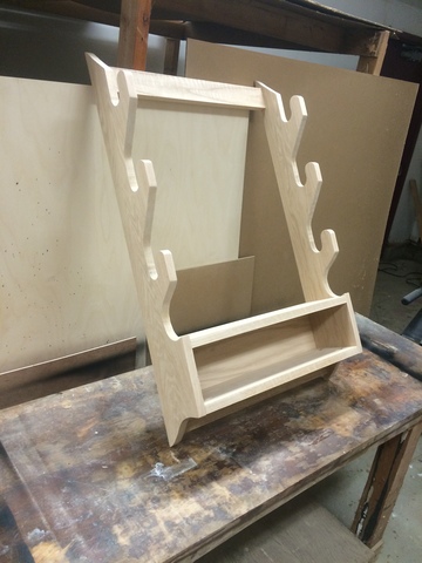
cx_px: 211
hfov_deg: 48.2
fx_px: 471
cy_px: 282
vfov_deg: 61.7
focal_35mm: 29
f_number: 2.2
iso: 125
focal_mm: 4.15
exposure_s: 1/30
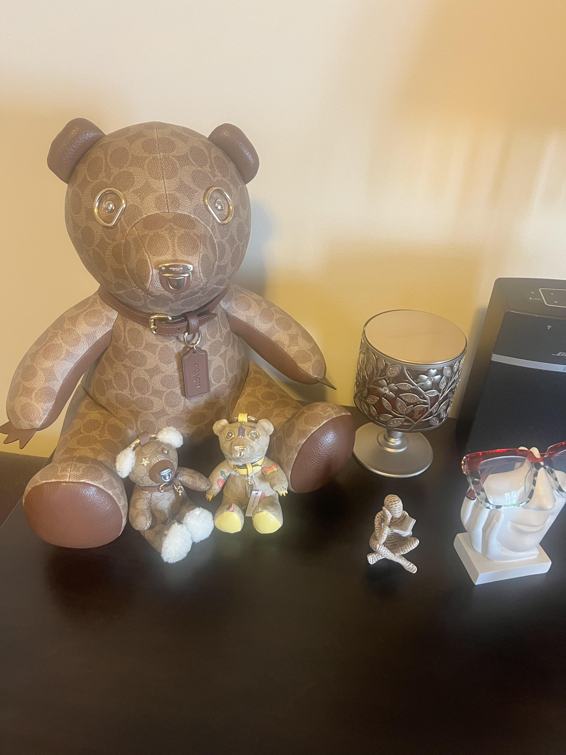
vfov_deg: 67.3
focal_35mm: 26
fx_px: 567
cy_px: 378
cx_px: 283
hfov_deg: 53.1
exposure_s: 1/60
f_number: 1.5
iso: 500
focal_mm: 5.7
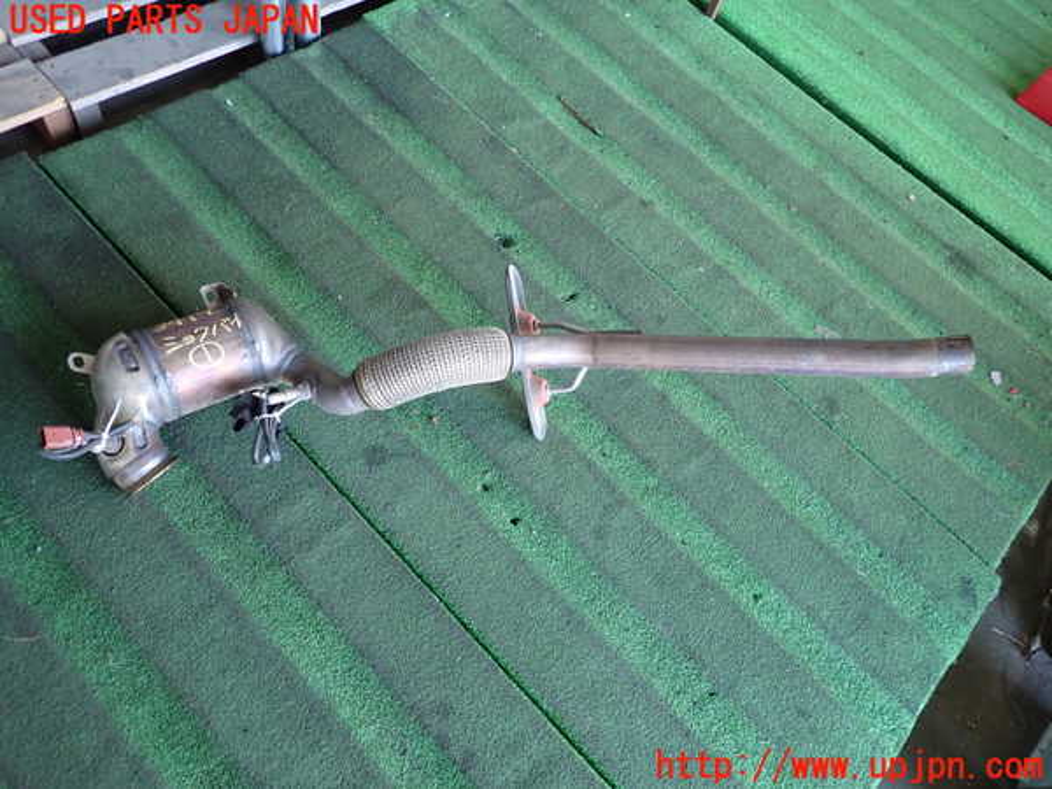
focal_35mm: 25
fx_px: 760
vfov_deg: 54.9
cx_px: 526
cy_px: 394
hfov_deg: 69.4
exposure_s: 1/30
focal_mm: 4.5
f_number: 2
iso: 200
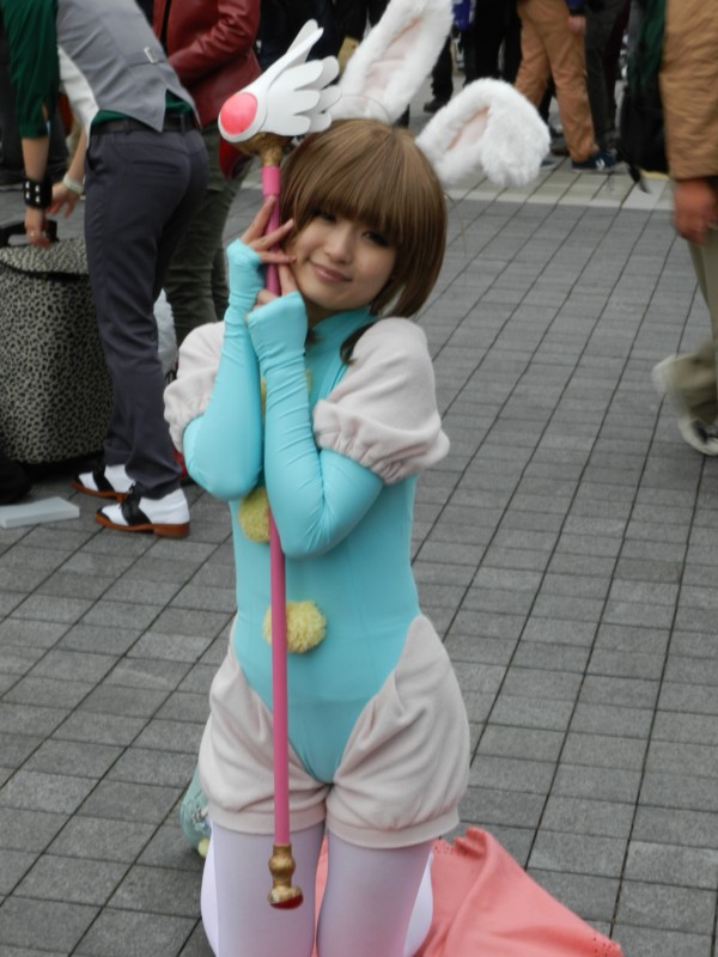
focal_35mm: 76
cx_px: 359
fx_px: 2102
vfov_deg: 25.7
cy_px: 478
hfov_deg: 19.4
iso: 160
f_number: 4.8
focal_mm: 13.5
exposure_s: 1/30
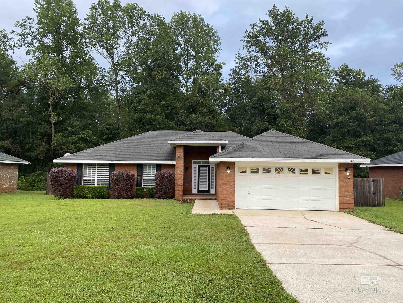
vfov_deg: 53.1
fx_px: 303
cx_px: 202
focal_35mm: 26
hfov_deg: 67.3
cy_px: 152
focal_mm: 4.25
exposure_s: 1/122
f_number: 1.8
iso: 40
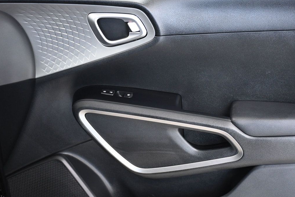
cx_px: 148
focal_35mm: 73
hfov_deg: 27.7
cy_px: 99
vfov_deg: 18.7
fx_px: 598
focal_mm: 48
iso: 2500
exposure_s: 1/100
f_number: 5
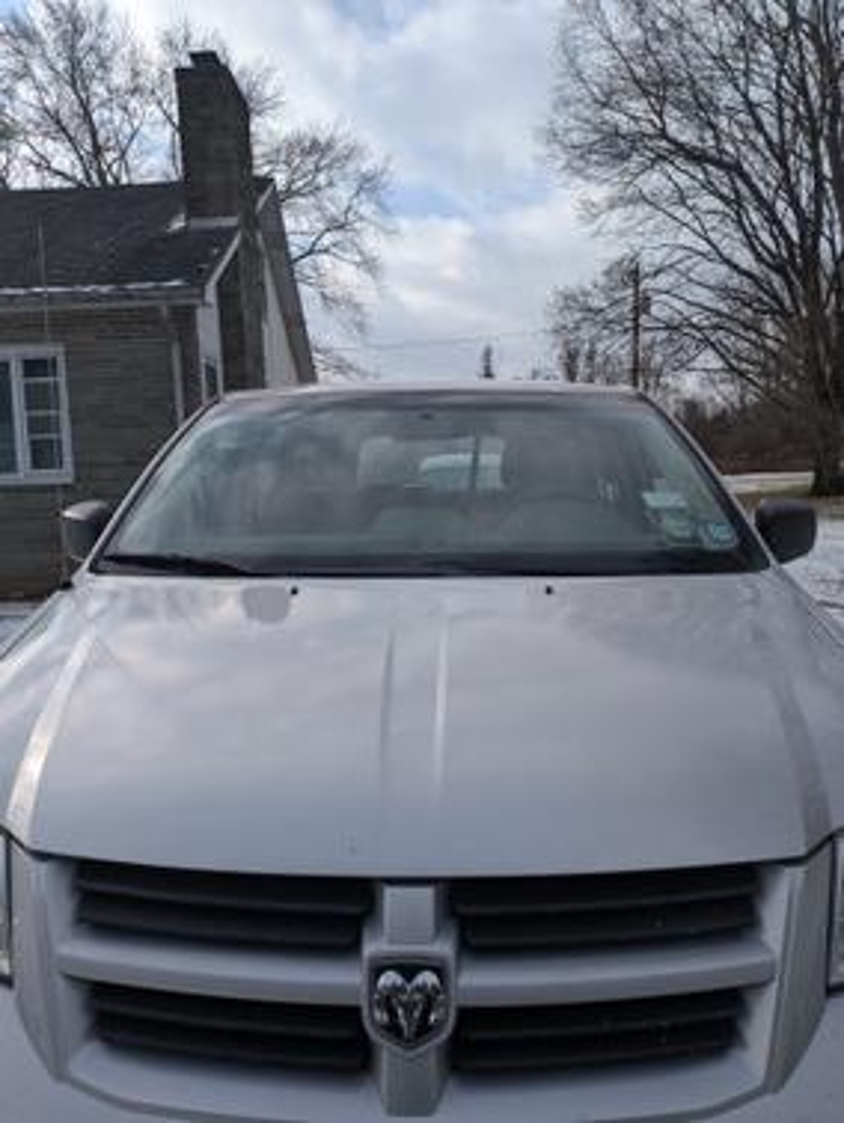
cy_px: 562
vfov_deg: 71.6
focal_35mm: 24
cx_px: 422
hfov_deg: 56.9
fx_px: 779
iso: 26
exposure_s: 1/1462
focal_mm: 4.53
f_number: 1.7
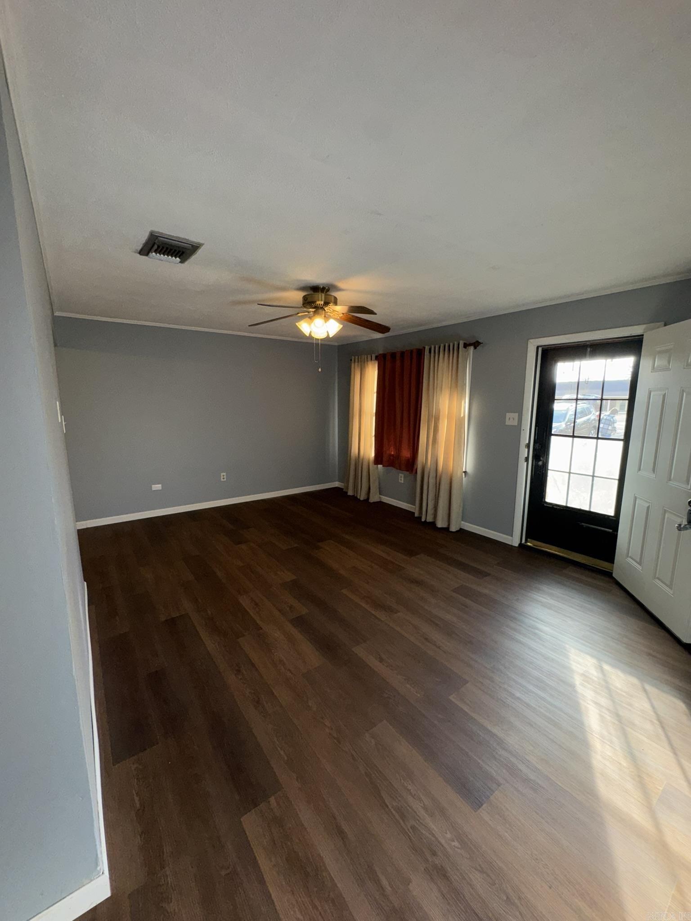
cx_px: 346
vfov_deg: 102.1
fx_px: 373
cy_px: 460
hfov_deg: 85.7
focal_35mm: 14
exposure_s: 1/77
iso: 80
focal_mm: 2.22
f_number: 2.2
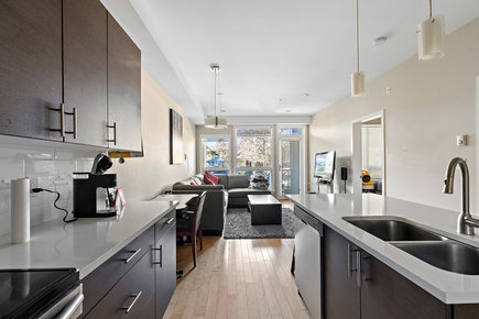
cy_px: 160
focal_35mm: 16
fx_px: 213
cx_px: 240
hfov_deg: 96.7
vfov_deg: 73.7
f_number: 7.1
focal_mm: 16
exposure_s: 1/2
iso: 400
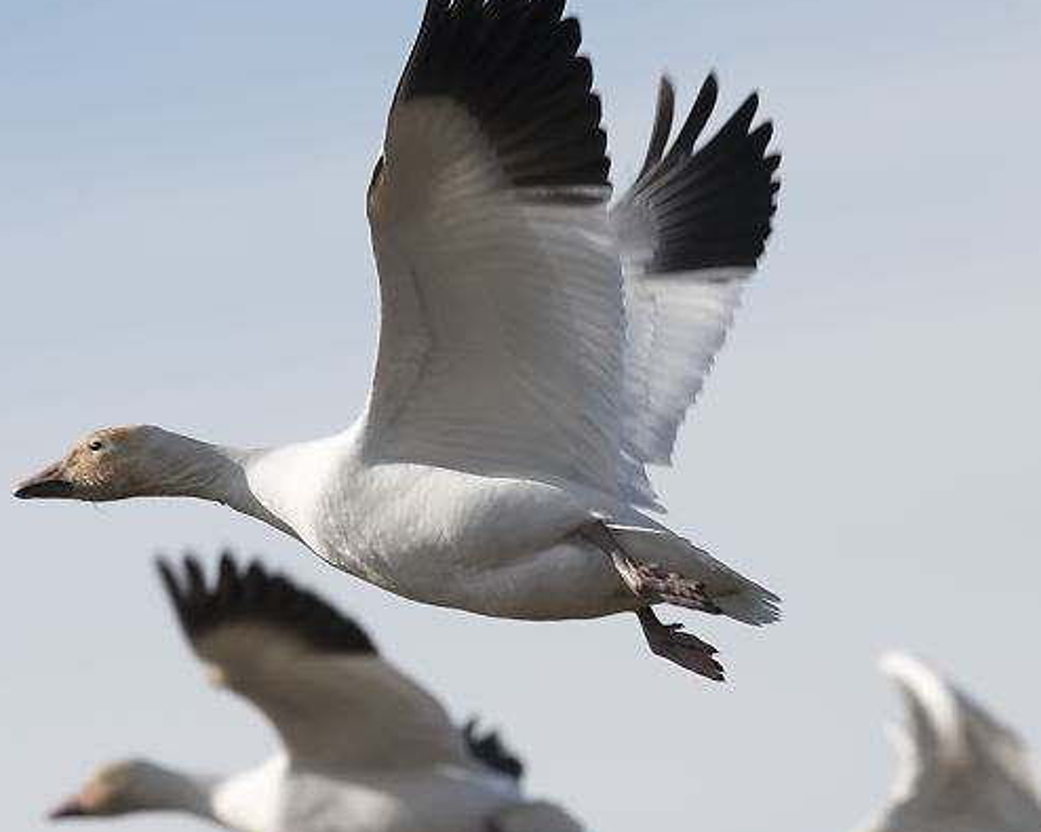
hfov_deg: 3.2
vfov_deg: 2.5
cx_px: 432
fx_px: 18729
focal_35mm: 608
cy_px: 378
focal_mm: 400
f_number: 8
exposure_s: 1/640
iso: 100
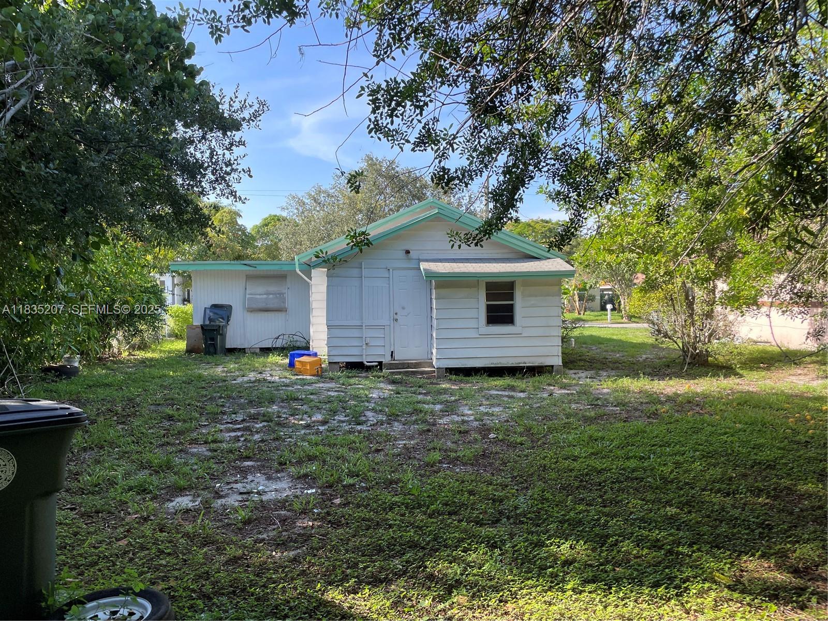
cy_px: 310
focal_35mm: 26
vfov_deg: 53.1
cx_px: 414
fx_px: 622
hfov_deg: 67.3
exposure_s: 1/647
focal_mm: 4.2
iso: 32
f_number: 1.6
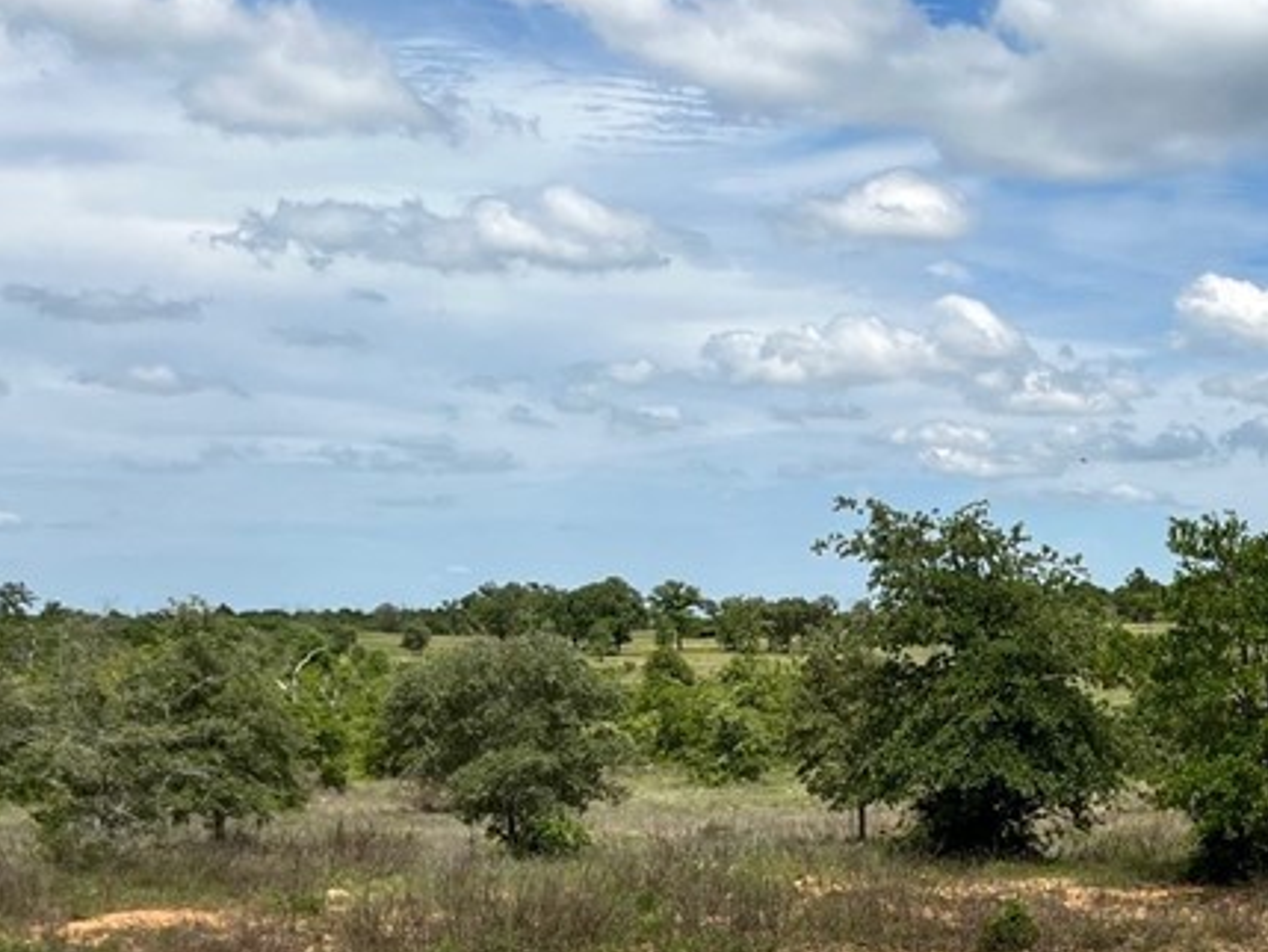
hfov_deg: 28.5
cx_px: 1368
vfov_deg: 23.2
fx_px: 2272
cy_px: 822
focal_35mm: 62
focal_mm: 5.1
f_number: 1.6
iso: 50
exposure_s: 1/4651
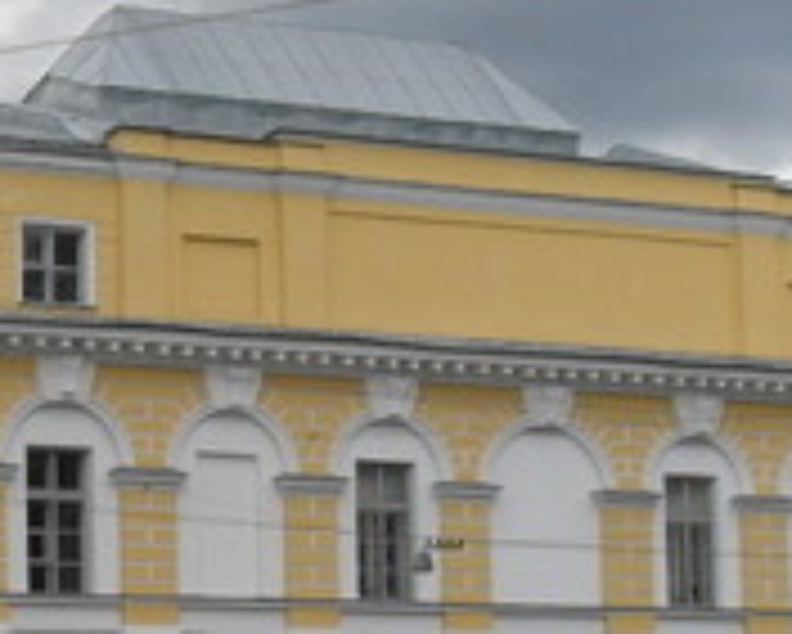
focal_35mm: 166
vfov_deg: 9.3
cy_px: 380
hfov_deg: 11.5
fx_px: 3893
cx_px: -63
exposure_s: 1/60
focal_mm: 9.9
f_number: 10
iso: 80
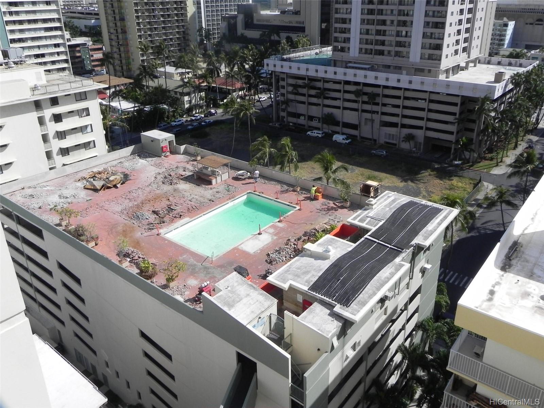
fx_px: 456
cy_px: 204
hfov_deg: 61.7
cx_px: 272
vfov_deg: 48.2
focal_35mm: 29
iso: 160
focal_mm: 5.2
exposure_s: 1/485
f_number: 7.1
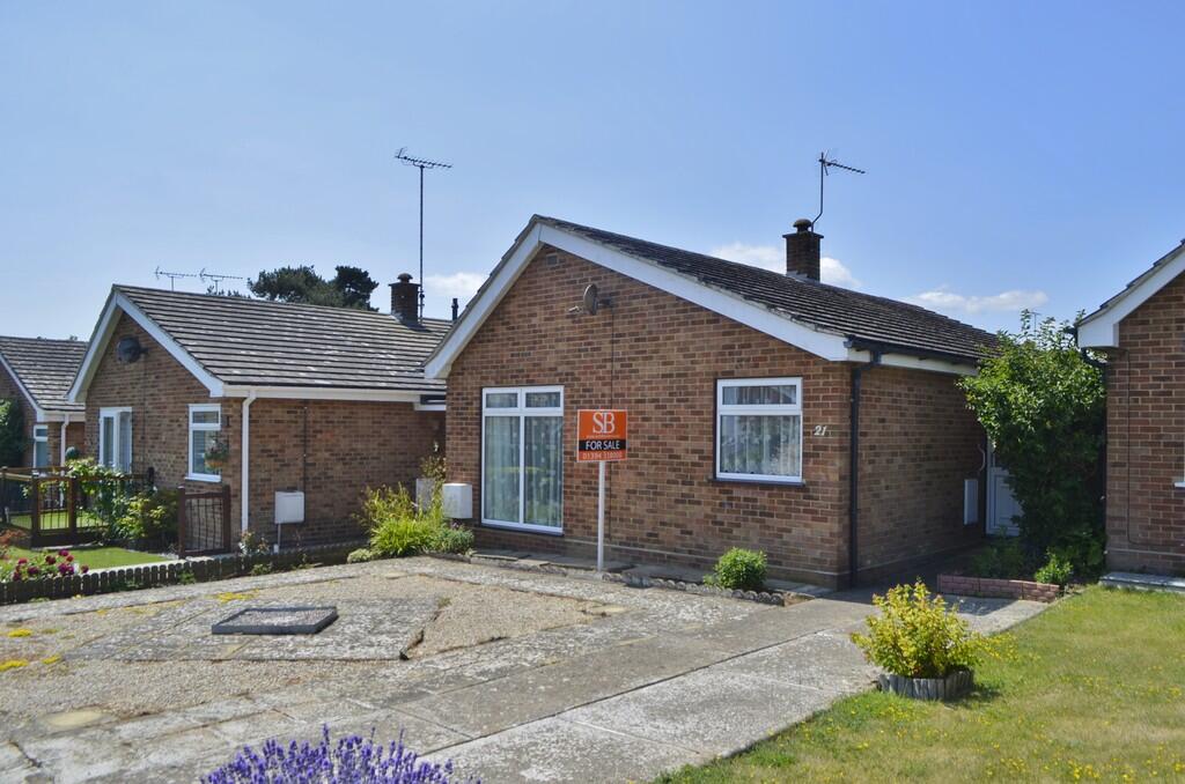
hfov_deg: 67.5
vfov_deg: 47.7
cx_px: 592
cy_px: 392
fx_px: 887
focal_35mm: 27
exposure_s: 1/250
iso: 110
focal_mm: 18
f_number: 8
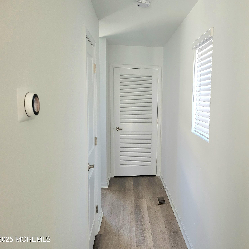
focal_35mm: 31
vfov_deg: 52.5
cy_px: 125
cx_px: 160
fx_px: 252
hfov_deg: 51.8
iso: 250
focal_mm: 5.4
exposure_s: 1/120
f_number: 1.8
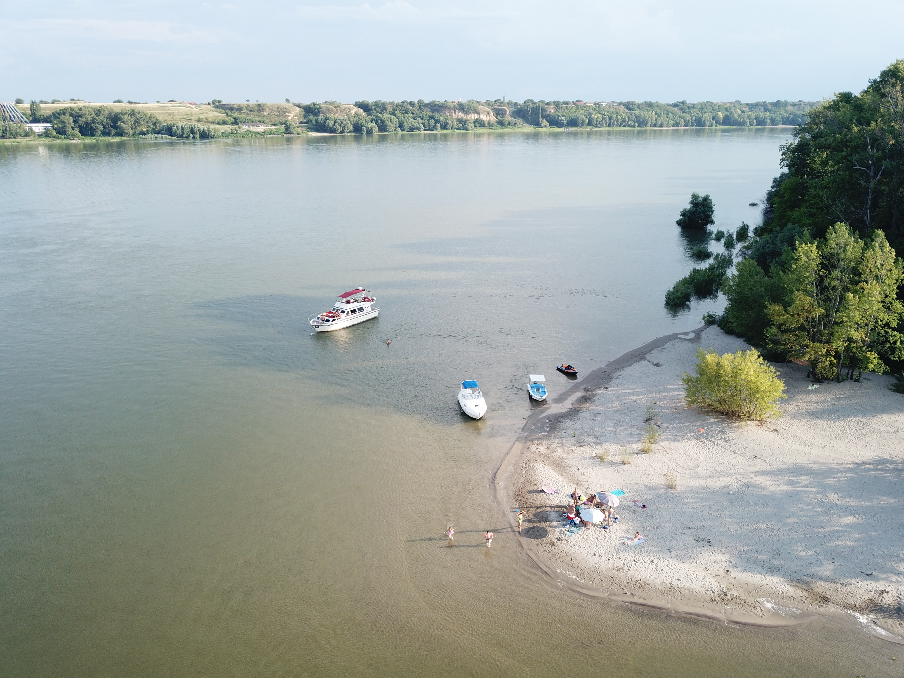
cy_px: 339
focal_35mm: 26
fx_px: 679
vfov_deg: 53.1
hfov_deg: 67.3
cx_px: 452
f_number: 2.2
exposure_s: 1/351
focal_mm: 4.73
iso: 100
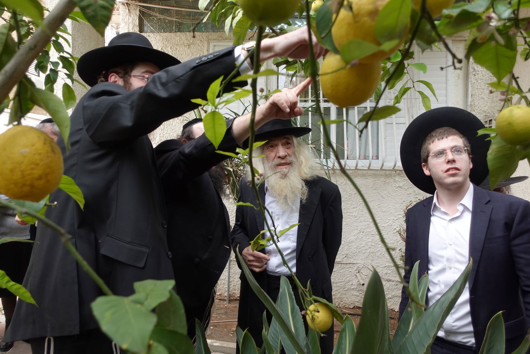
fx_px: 353
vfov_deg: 53.1
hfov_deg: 73.8
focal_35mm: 24
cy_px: 177
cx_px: 265
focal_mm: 9.4
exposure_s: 1/160
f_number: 2.8
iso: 125
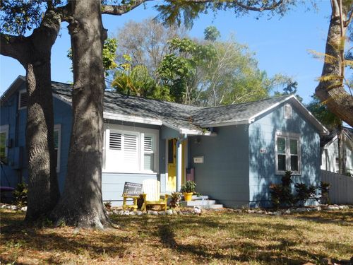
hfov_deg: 42.1
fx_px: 459
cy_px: 132
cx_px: 176
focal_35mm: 45
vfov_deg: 32.2
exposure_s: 1/800
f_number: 3.7
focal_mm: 8
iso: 125
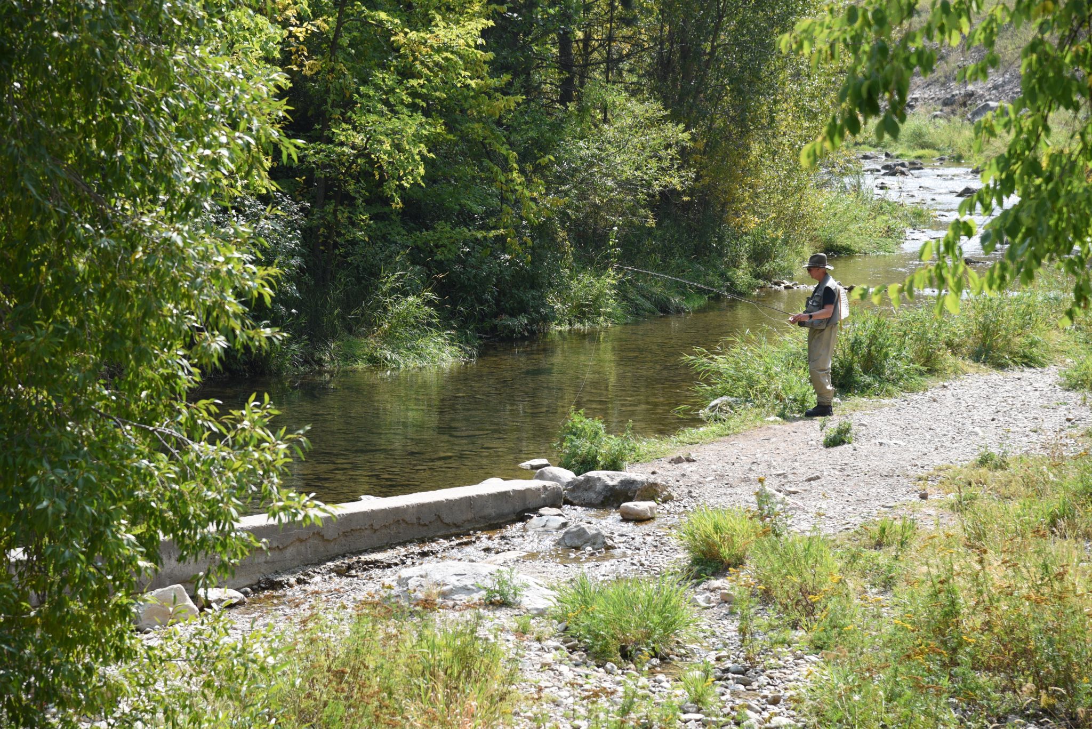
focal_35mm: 120
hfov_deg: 17.1
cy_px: 364
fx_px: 3641
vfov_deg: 11.4
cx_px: 546
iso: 500
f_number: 5.6
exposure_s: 1/800
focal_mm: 120
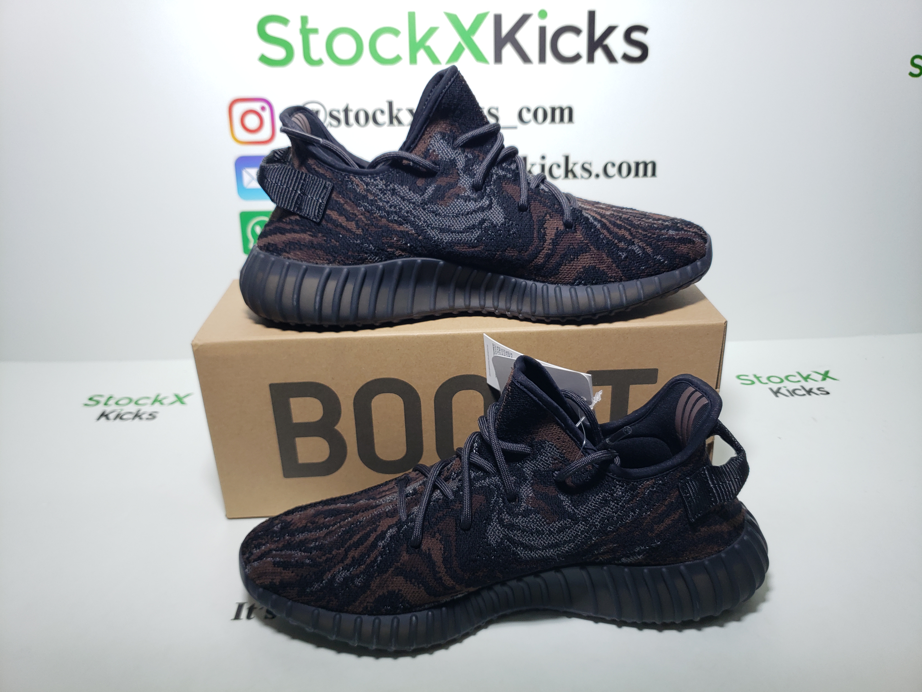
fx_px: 693
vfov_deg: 53.1
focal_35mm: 26
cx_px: 461
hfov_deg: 67.3
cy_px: 346
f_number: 2.4
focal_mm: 4.3
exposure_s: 1/214
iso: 50
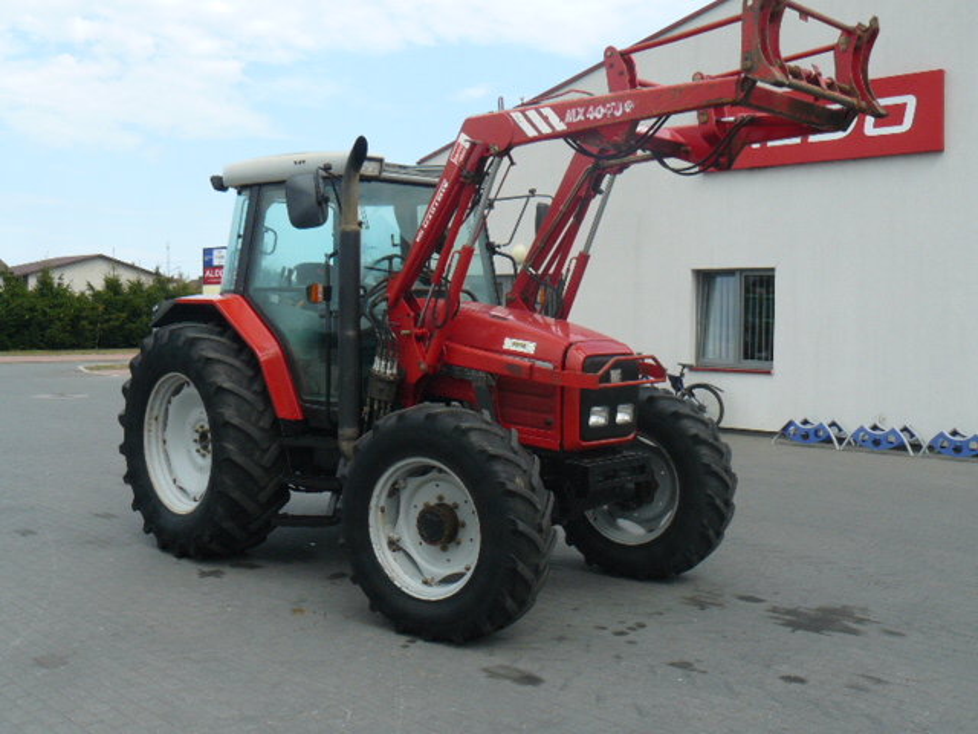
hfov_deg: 51.4
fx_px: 1017
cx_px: 489
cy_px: 367
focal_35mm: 36
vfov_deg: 39.7
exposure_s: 1/250
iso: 100
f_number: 5.6
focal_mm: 6
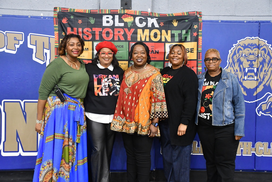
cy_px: 91
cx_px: 136
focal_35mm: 45
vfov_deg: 29.9
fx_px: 340
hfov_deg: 43.6
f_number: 4
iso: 3200
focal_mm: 30
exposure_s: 1/60
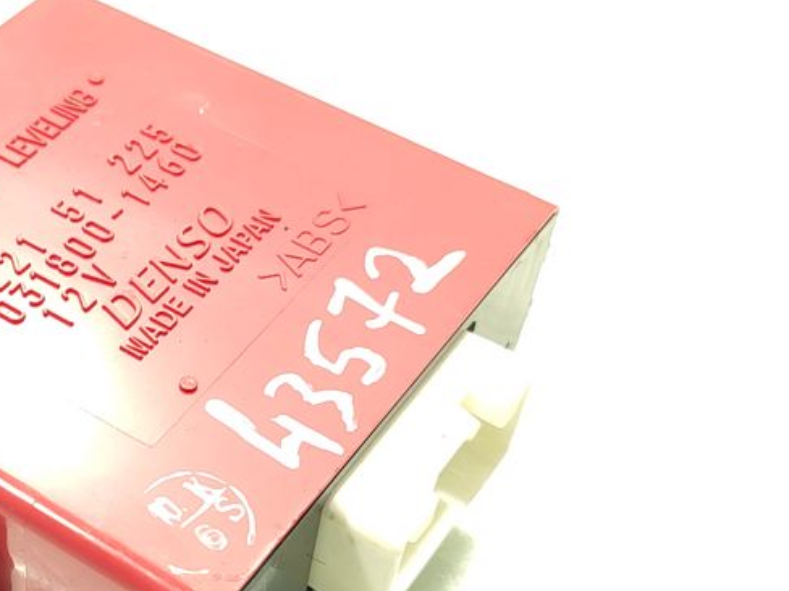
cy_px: 438
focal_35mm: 63
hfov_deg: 29.7
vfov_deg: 23.1
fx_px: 1436
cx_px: 105
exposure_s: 1/100
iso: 320
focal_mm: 5.89
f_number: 1.89
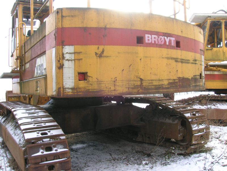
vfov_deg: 41.8
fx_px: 223
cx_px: 114
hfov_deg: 54.0
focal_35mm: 34
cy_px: 86
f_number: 4.9
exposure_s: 1/45.3
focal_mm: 5.7
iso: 50
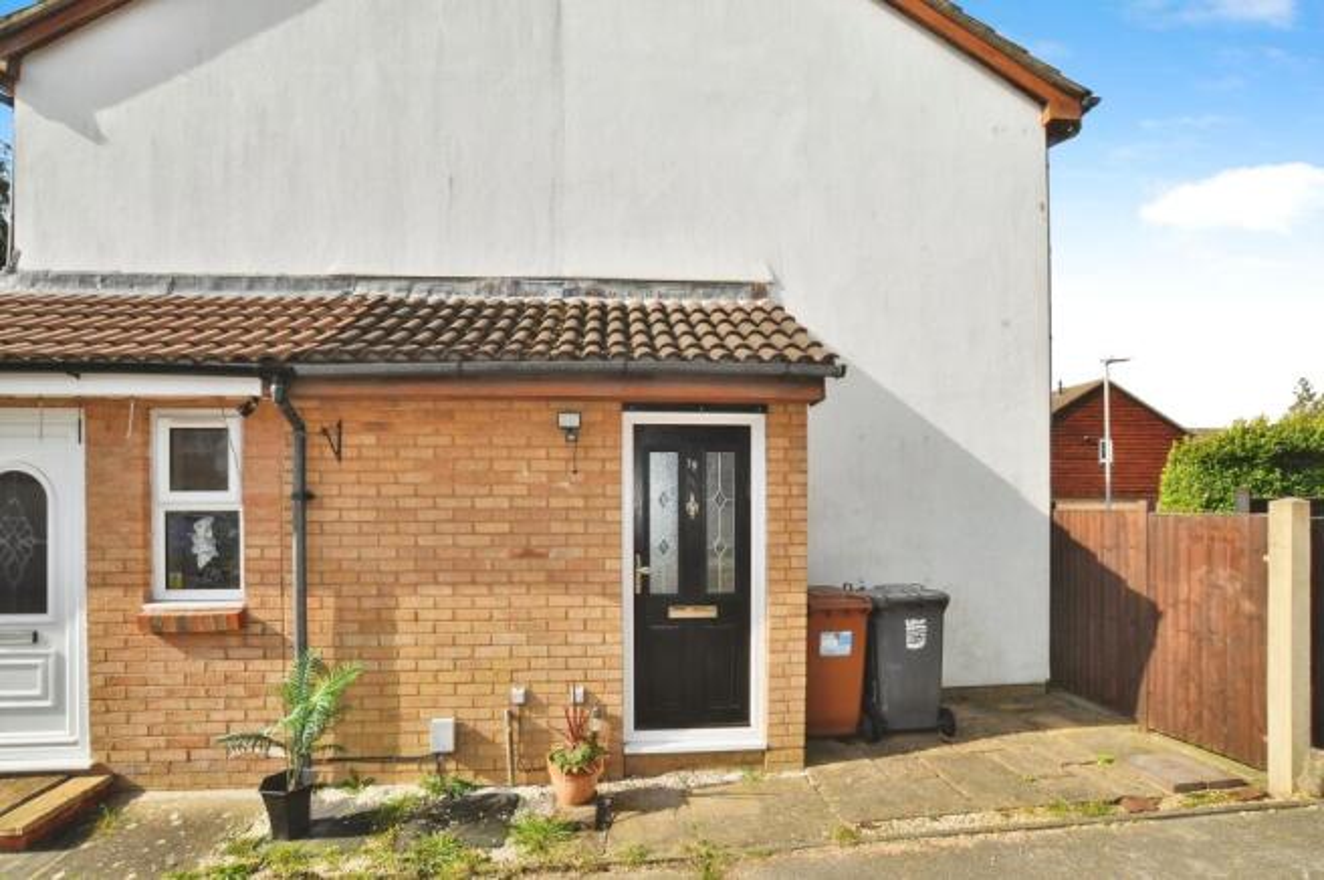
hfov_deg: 95.0
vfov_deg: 71.9
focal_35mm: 16
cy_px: 440
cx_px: 662
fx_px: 606
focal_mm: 11
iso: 200
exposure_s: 1/200
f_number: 11
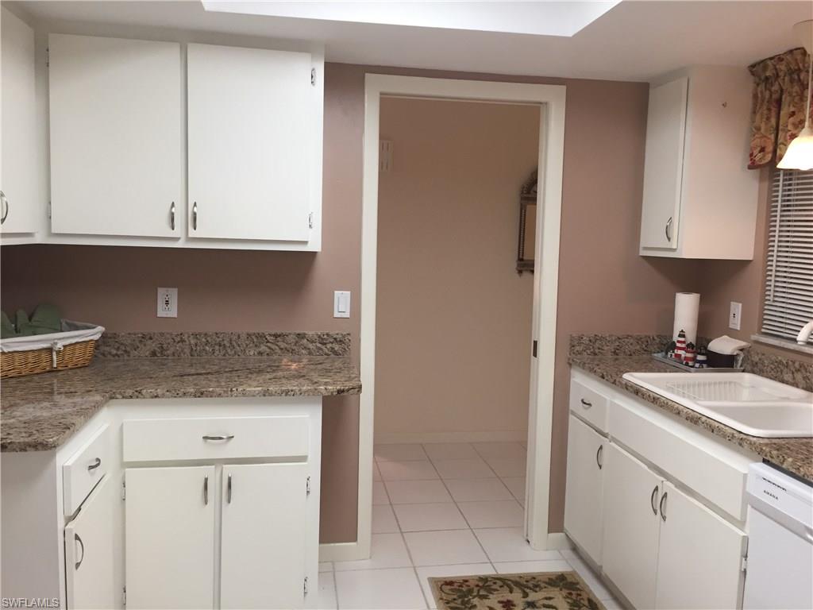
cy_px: 305
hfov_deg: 61.7
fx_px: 681
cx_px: 406
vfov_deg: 48.2
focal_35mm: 29
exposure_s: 1/30
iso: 40
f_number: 2.2
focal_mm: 4.15
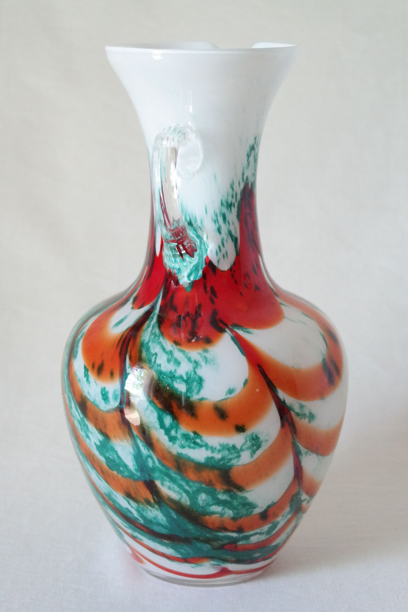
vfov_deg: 26.3
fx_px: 1309
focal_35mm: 77
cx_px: 204
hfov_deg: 17.7
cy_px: 306
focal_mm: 50
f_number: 5.6
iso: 3200
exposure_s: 1/50
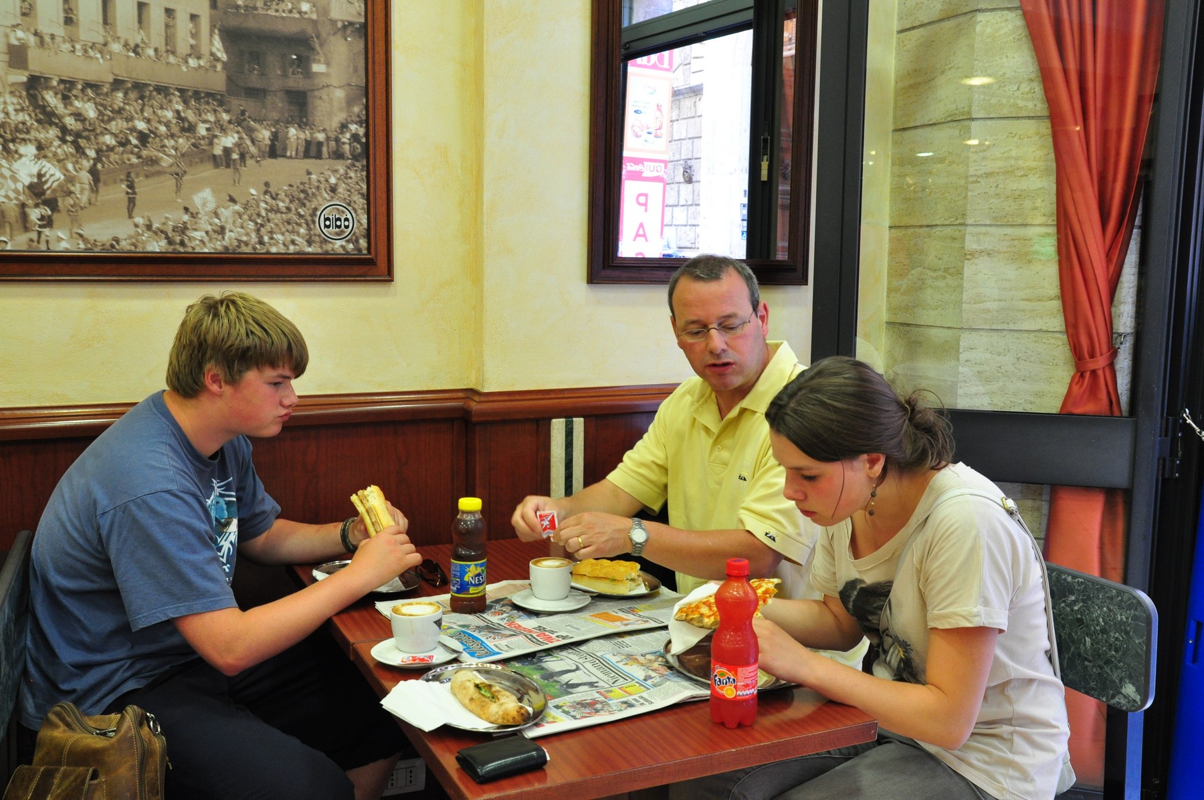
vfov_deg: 36.8
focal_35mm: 36
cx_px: 602
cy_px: 400
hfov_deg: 53.2
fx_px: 1203
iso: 800
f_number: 7.1
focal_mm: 24
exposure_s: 1/20
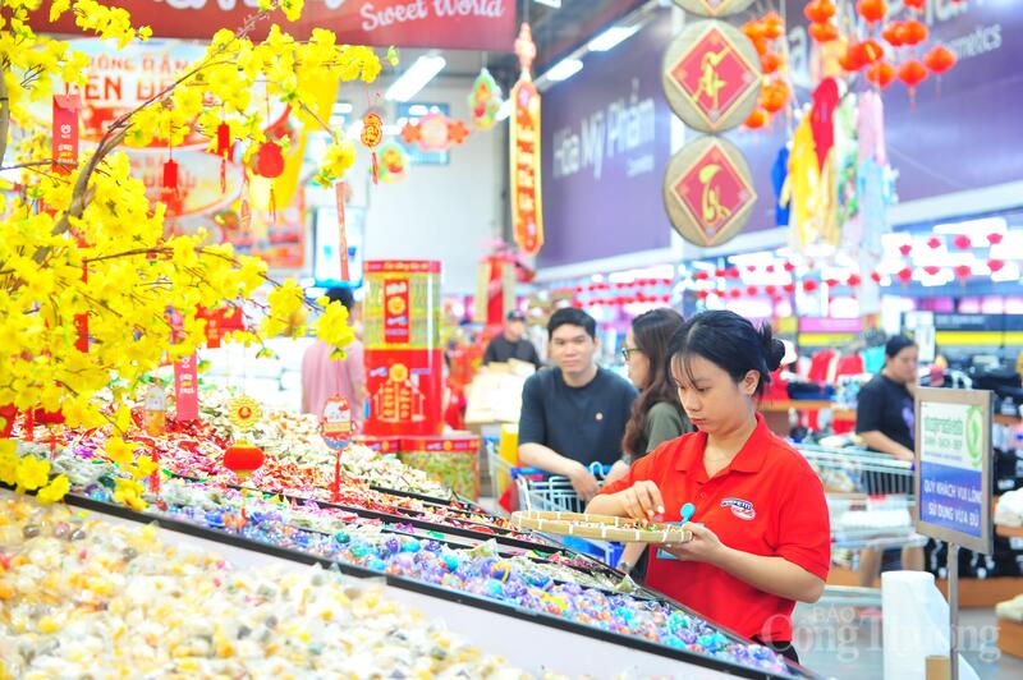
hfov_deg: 28.9
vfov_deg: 19.4
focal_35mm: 70
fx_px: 1987
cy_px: 340
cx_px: 512
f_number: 4
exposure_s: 1/100
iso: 2000
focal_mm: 70
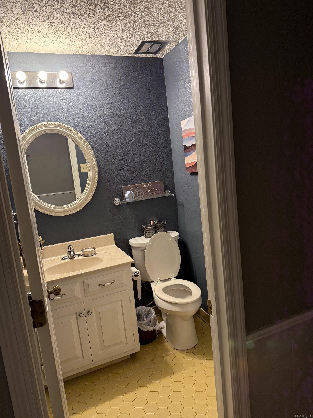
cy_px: 209
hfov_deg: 56.8
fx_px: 289
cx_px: 156
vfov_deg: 71.6
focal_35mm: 24
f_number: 1.78
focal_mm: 6.76
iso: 200
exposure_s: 1/60
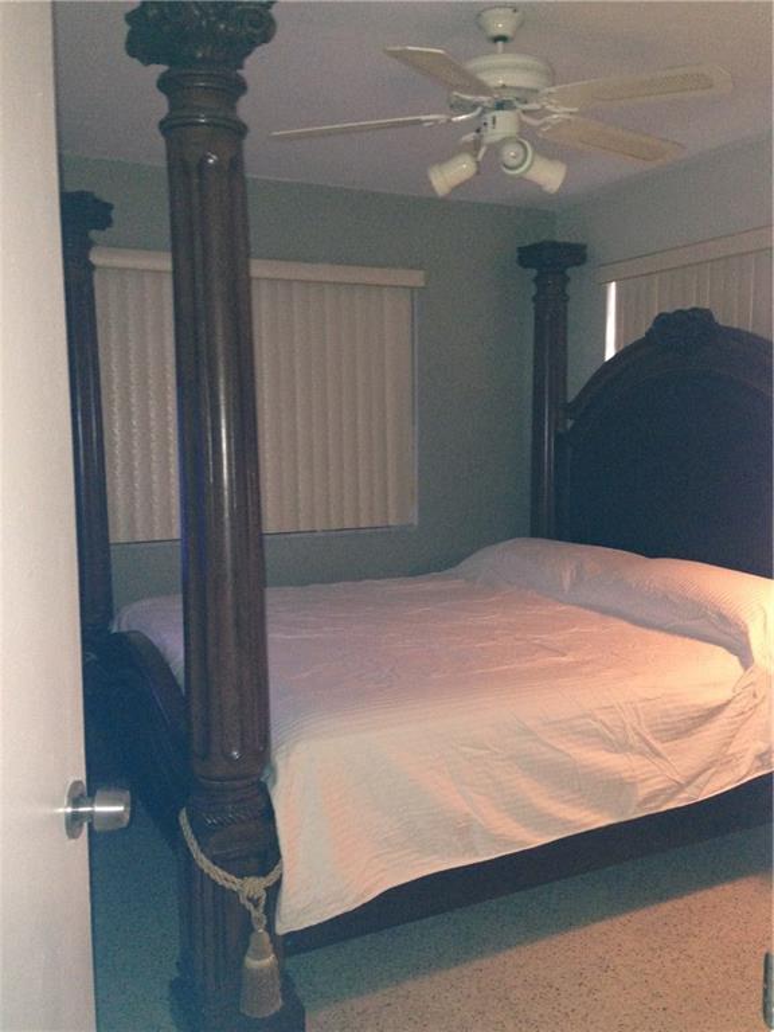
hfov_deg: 42.9
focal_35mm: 33
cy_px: 516
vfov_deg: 55.4
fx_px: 984
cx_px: 387
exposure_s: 1/16
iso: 250
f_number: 2.4
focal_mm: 4.12
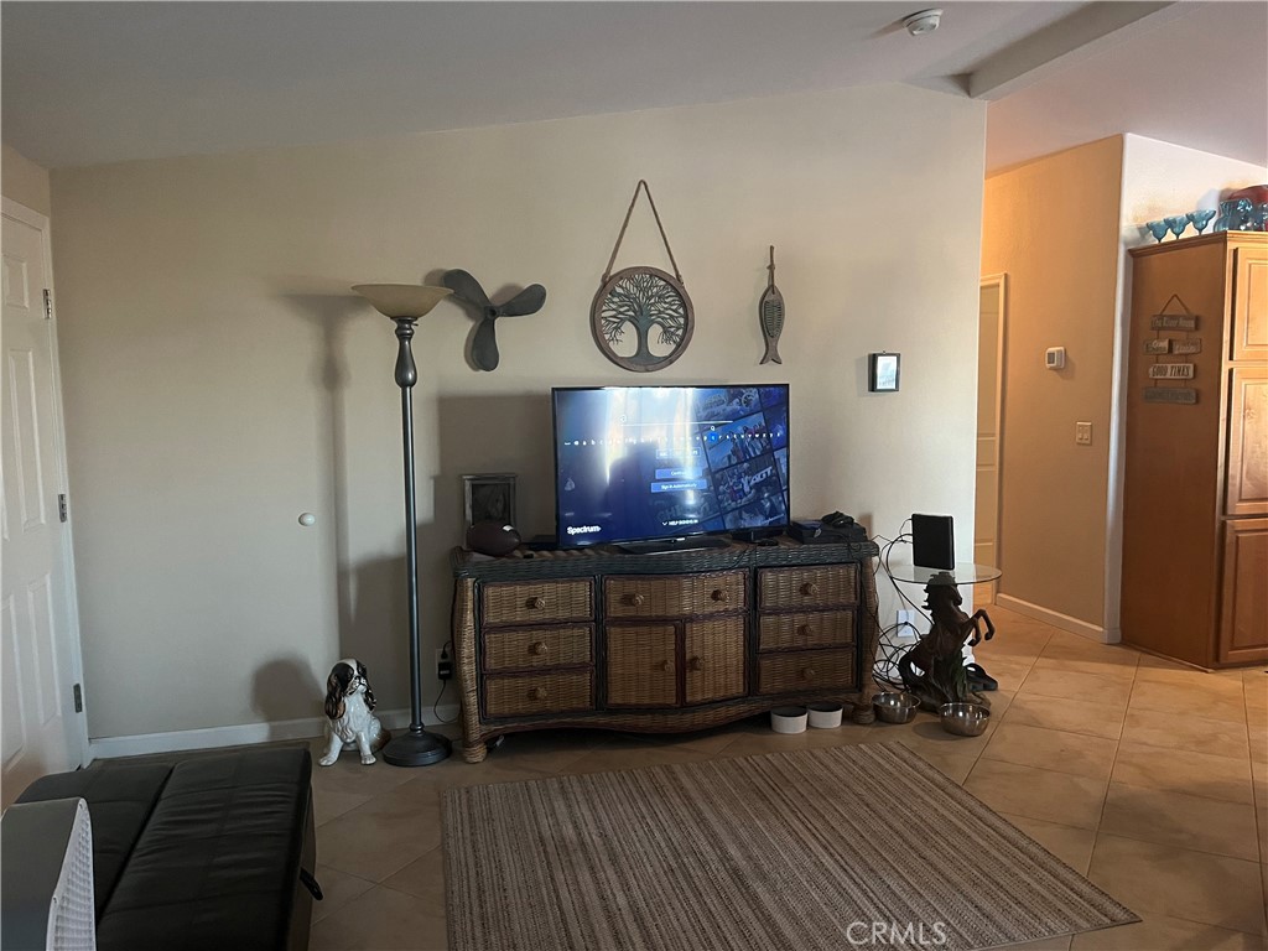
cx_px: 634
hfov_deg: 67.3
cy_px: 476
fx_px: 952
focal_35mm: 26
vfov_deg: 53.1
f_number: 1.6
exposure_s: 1/40
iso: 640
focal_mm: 5.1
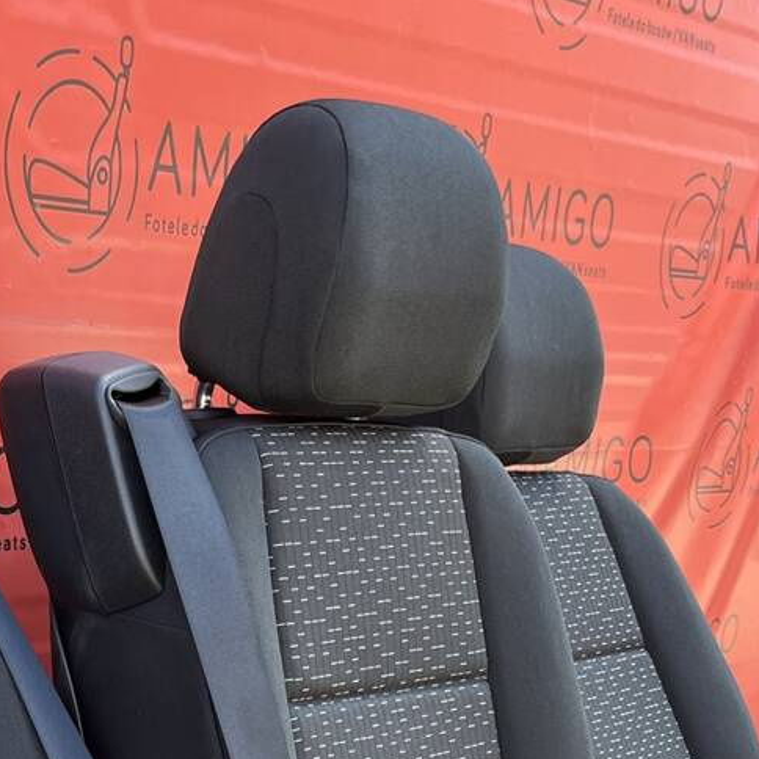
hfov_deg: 22.3
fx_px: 1885
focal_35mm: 76
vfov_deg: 19.8
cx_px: 97
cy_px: 1129
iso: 64
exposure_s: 1/139
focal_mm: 5.1
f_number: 1.6
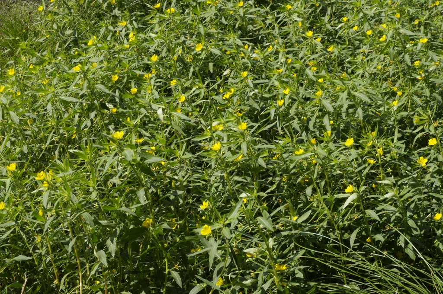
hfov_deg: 24.8
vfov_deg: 16.6
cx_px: 222
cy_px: 147
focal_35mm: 82
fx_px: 1008
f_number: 18
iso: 800
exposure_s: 1/320
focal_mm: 55
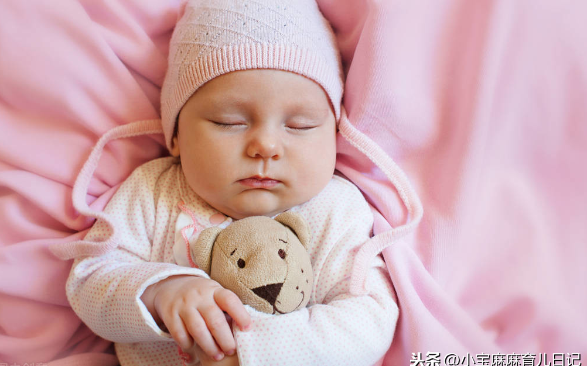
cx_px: 293
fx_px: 832
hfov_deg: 38.9
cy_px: 180
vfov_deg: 24.9
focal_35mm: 52
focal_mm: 50
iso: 200
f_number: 5
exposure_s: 1/40
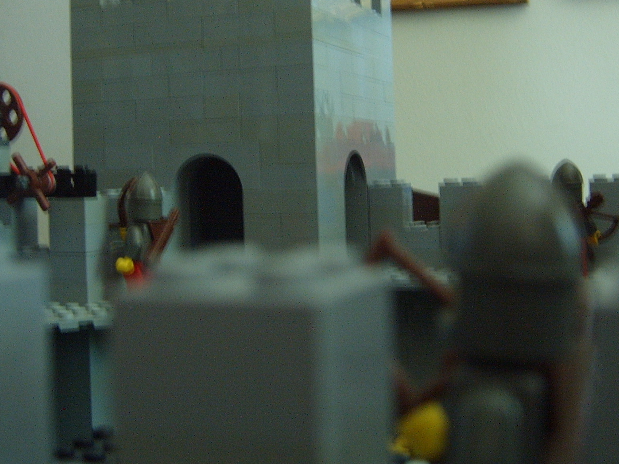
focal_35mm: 54
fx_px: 966
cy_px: 165
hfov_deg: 35.5
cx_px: 283
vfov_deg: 26.9
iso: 141
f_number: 2.9
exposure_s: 1/4
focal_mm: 6.2
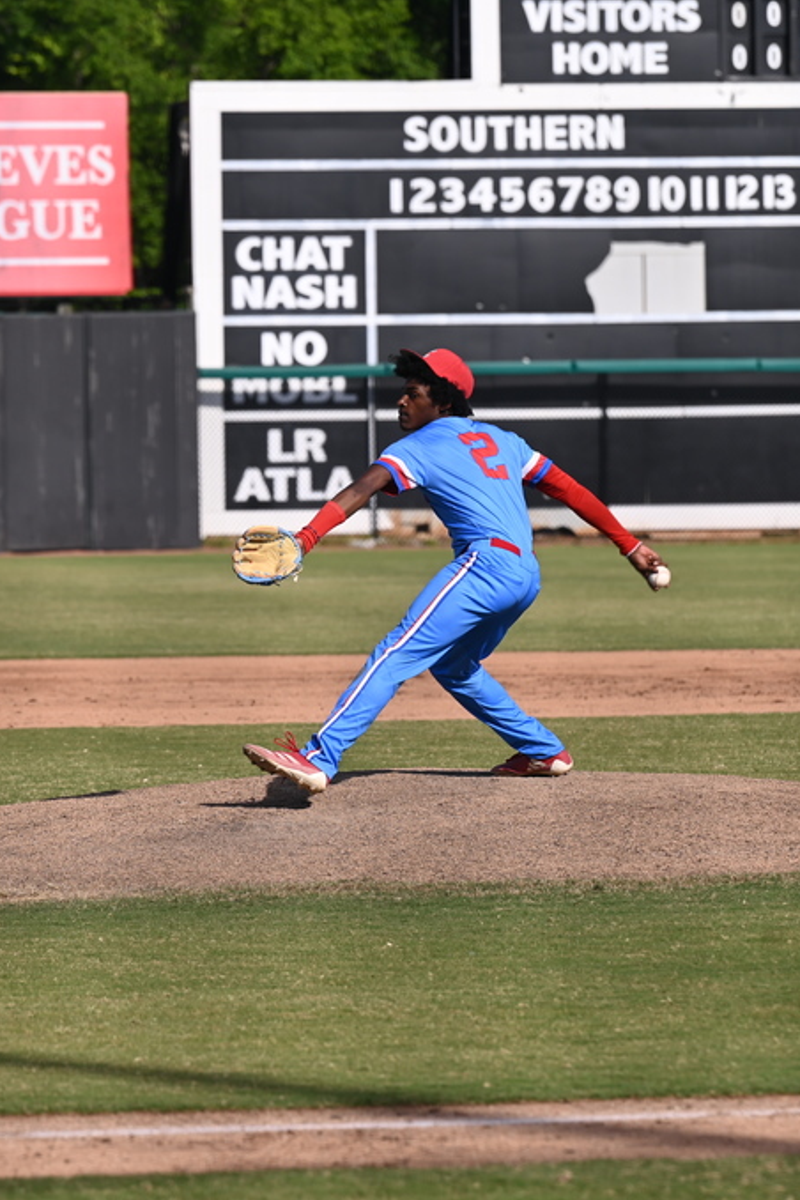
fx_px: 10066
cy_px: 599
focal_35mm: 302
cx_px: 161
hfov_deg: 4.5
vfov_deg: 6.8
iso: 100
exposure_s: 1/500
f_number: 6.3
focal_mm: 200
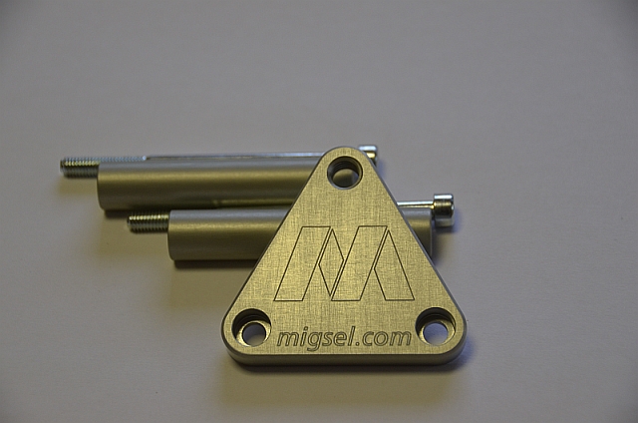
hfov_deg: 17.1
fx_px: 2122
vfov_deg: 11.4
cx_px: 319
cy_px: 212
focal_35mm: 120
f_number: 5
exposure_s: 1/40
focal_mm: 80
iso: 400
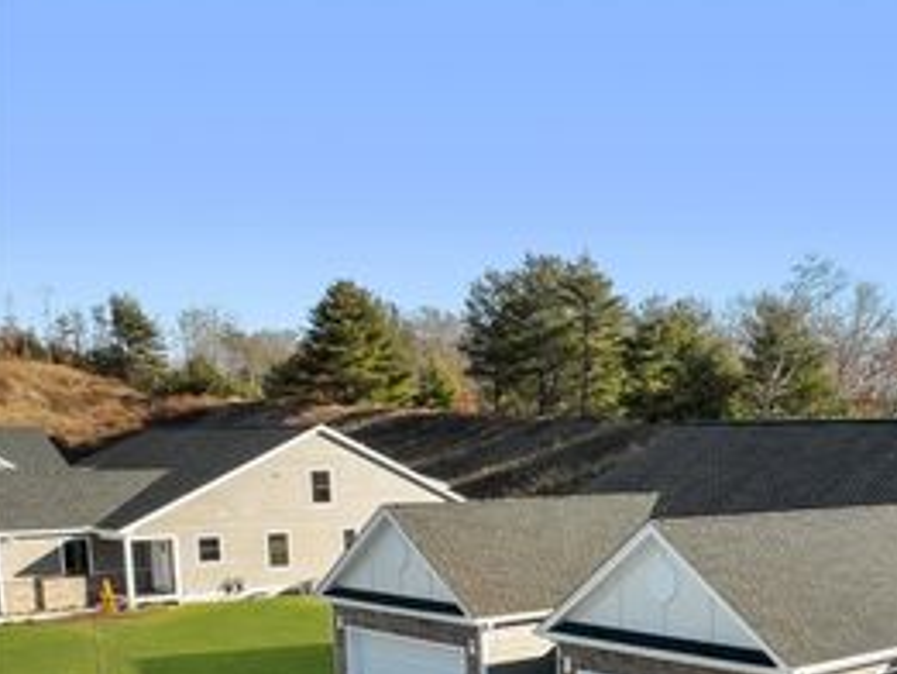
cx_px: 845
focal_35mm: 46
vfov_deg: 30.3
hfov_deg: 37.8
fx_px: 1193
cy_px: 597
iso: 100
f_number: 2.8
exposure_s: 1/120
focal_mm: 12.29
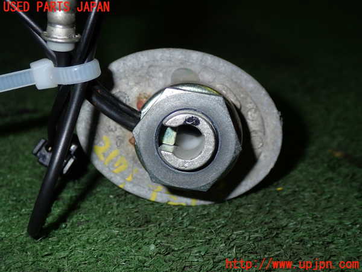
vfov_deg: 29.1
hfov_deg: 38.2
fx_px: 523
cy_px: 136
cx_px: 181
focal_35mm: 50
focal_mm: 9.01
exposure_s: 1/50
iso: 200
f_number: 9
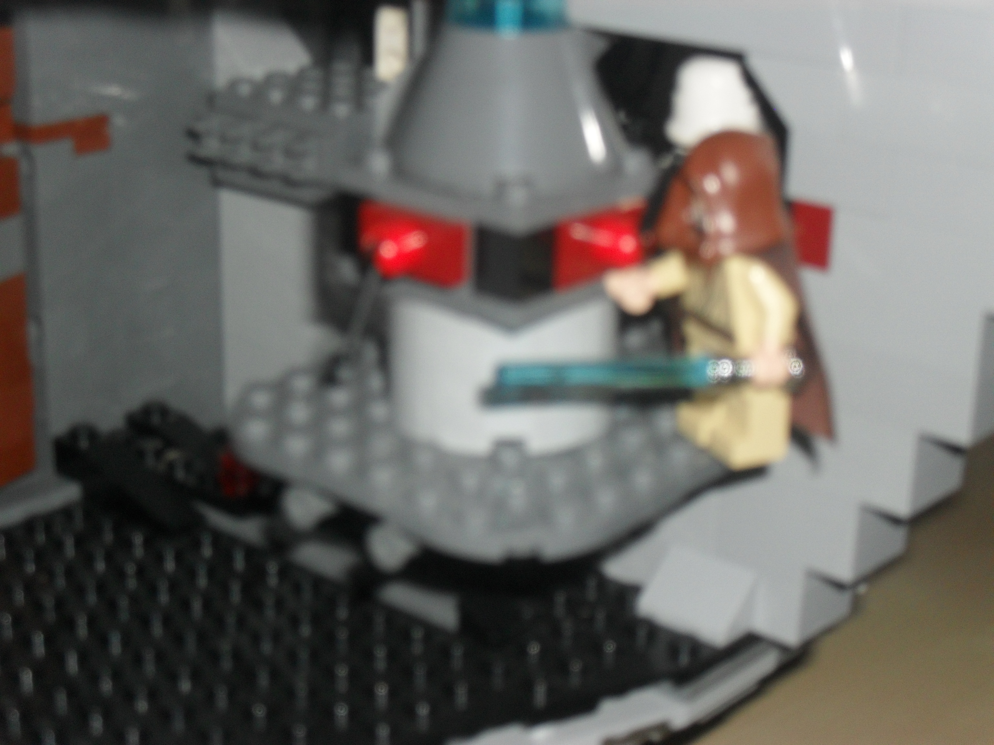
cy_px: 372
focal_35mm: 66
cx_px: 497
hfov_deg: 29.4
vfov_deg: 22.3
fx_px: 1895
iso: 200
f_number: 4.6
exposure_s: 1/60
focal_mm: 11.7
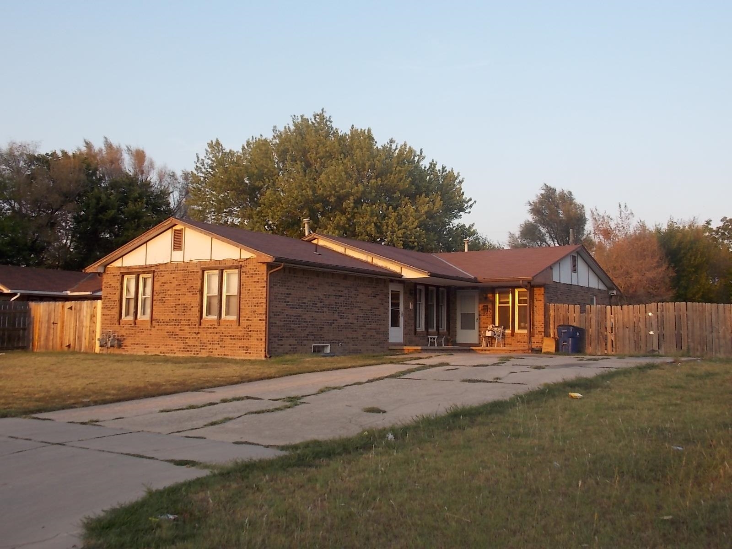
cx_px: 366
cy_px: 274
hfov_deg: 54.0
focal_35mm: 34
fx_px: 719
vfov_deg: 41.8
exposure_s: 1/100
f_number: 3.4
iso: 80
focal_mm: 6.1
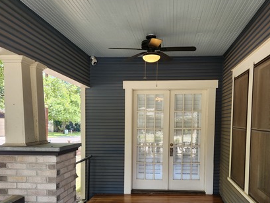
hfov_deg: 51.3
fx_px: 281
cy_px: 139
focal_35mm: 36
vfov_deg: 39.1
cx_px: 149
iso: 50
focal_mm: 5.4
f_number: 1.8
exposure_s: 1/180
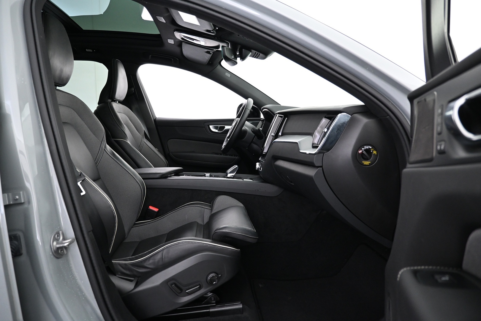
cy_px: 160
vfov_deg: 53.1
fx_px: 321
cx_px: 240
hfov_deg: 73.7
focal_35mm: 24
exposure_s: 1/25
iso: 1600
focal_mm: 16
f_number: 3.5
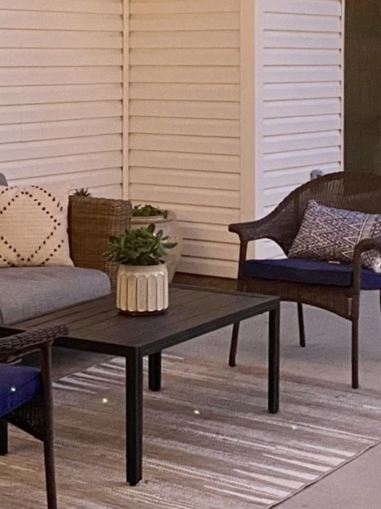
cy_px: 130
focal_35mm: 83
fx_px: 1218
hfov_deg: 17.8
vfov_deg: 23.3
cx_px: 188
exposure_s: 1/30
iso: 640
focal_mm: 4.25
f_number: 1.8
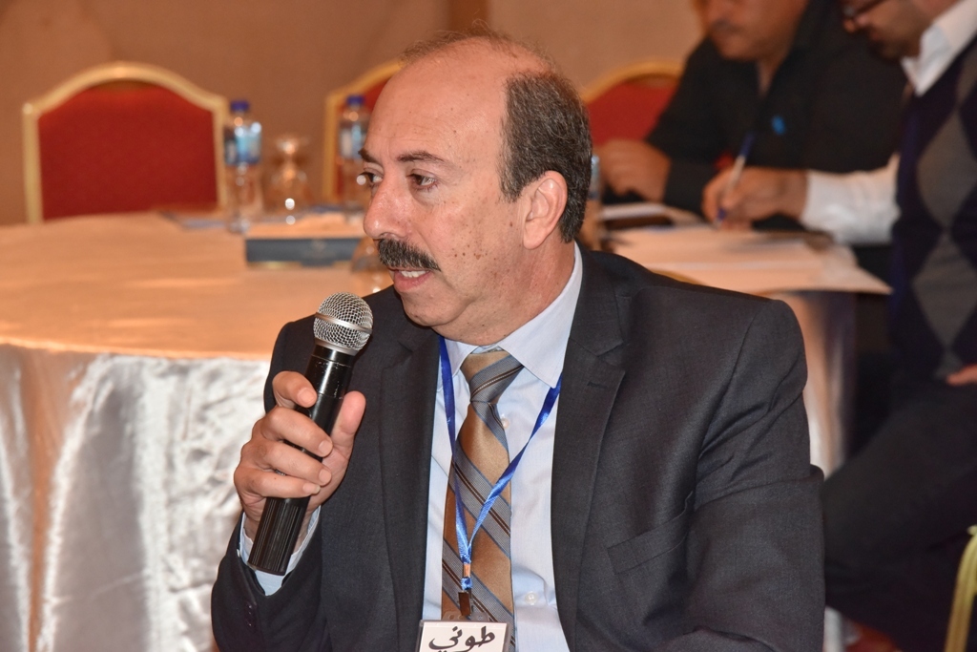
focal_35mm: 120
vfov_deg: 11.4
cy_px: 326
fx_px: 3257
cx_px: 488
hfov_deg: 17.1
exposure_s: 1/60
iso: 2500
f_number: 6.3
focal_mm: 120
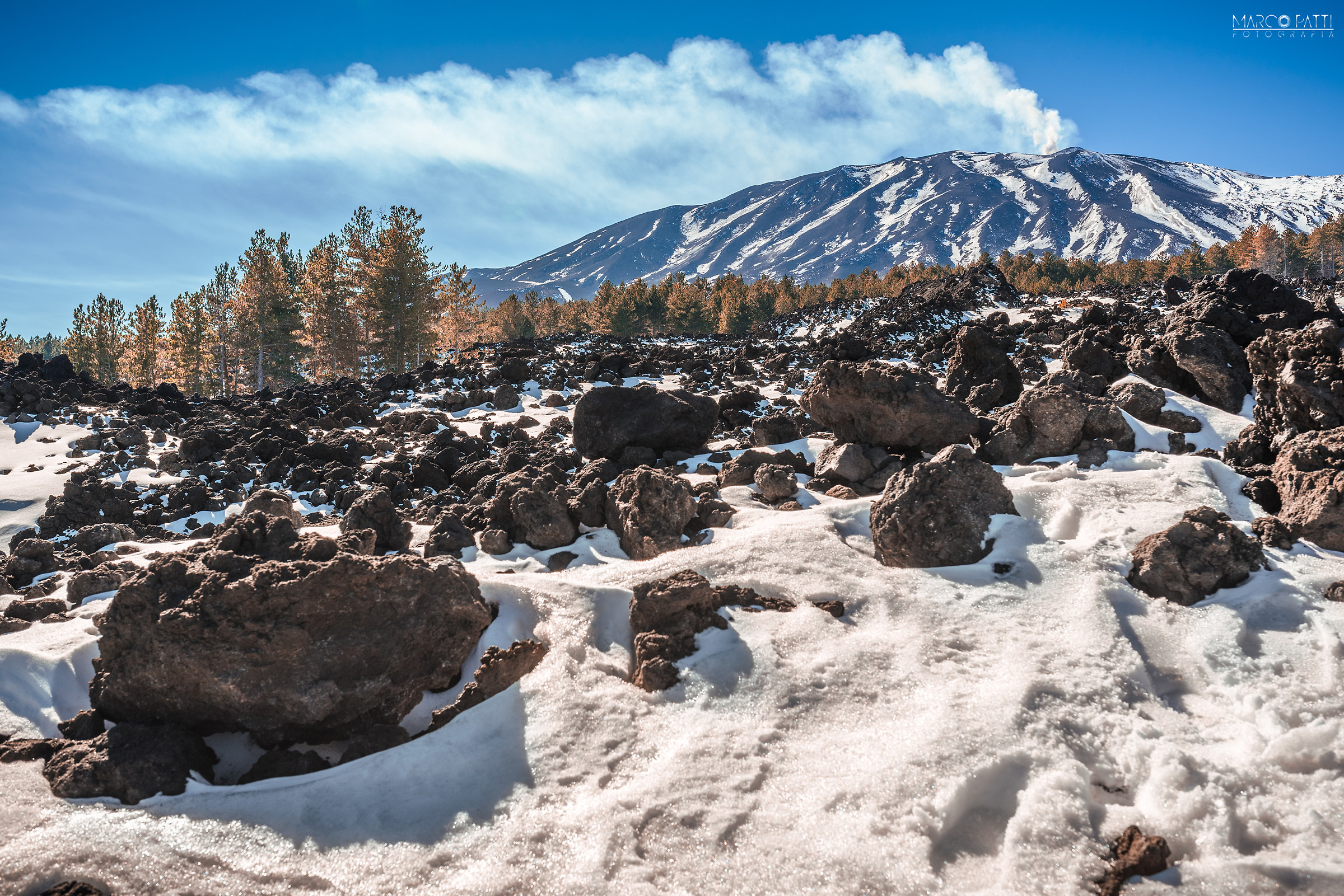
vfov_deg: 37.9
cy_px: 448
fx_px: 1307
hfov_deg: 54.4
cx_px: 672
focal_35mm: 35
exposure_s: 1/640
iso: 100
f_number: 10
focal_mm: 35
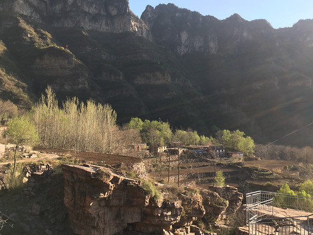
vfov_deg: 41.8
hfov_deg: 54.0
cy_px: 120
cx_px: 158
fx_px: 307
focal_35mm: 34
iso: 25
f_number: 2.2
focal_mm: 4.15
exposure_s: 1/314
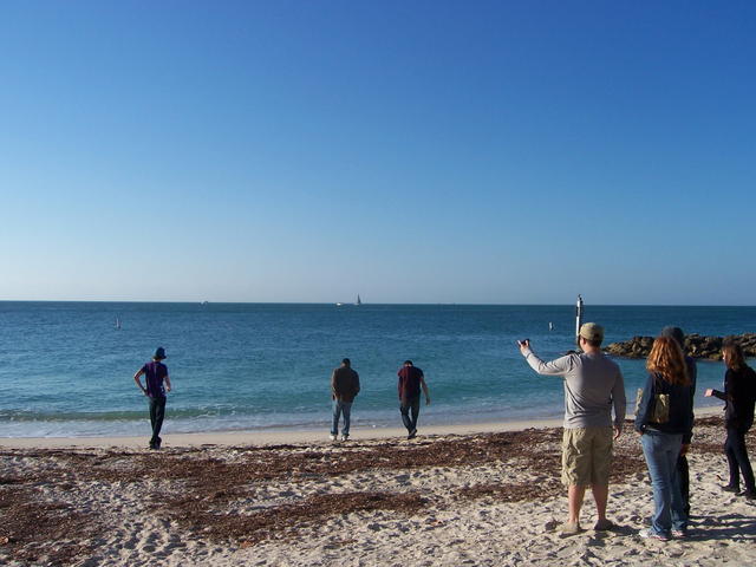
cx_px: 378
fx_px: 786
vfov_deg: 39.7
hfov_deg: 51.4
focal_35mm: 36
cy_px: 284
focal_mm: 6
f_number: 4.8
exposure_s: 1/750
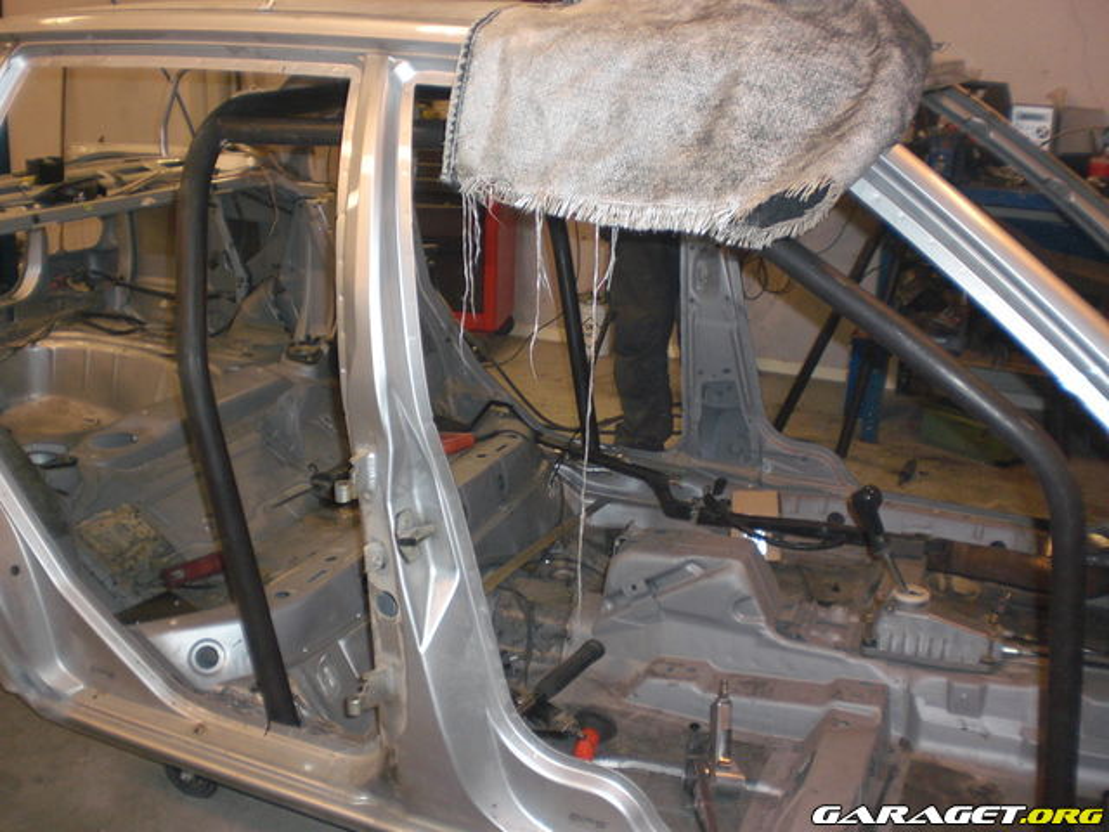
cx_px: 554
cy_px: 416
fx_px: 1153
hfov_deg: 51.4
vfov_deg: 39.7
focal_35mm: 36
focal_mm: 6.3
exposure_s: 1/60
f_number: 3.1
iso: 200
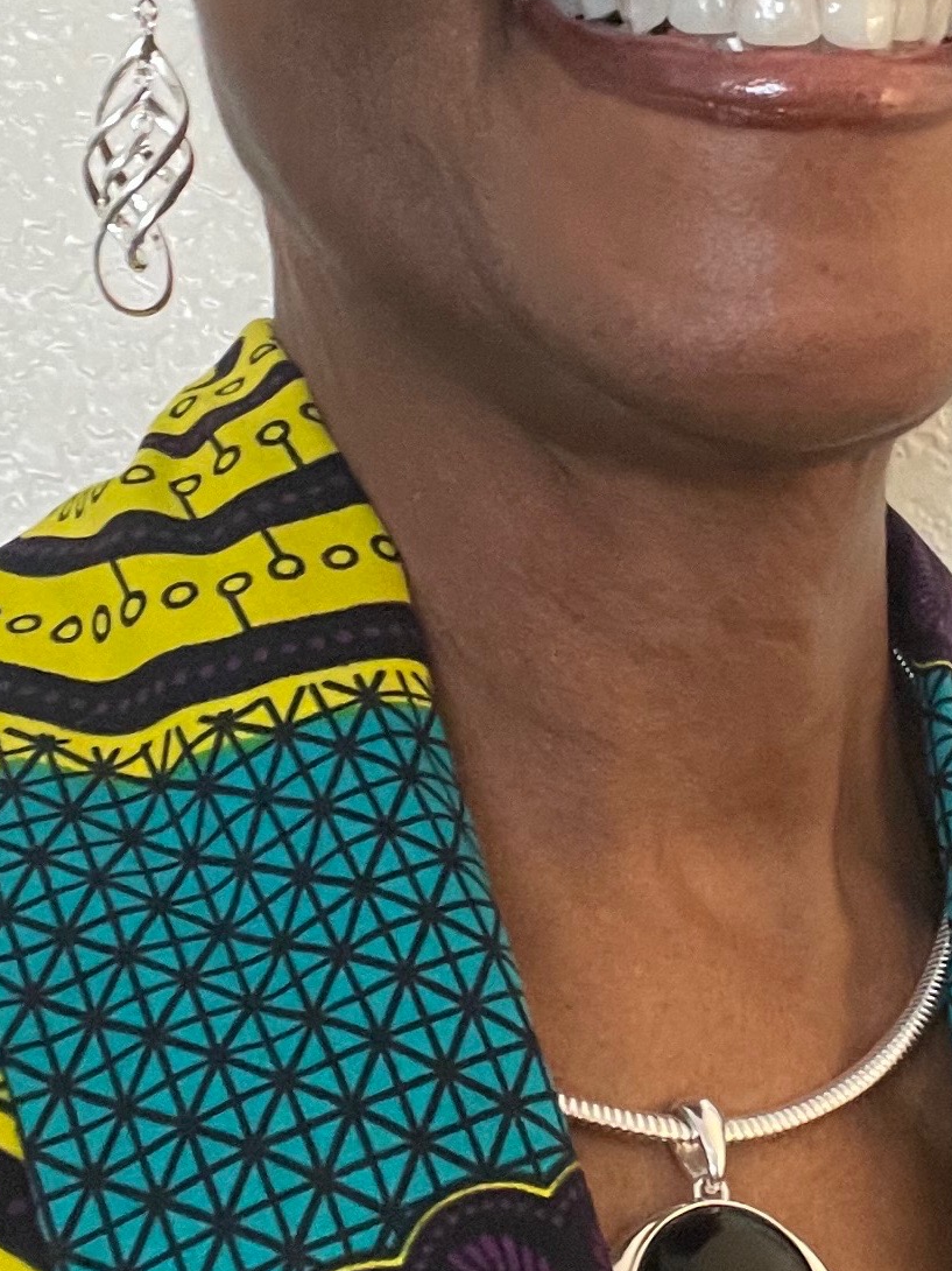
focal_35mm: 85
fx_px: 3118
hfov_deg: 17.1
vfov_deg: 22.8
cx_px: 851
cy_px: 283
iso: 400
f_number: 2.2
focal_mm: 2.71
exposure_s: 1/30
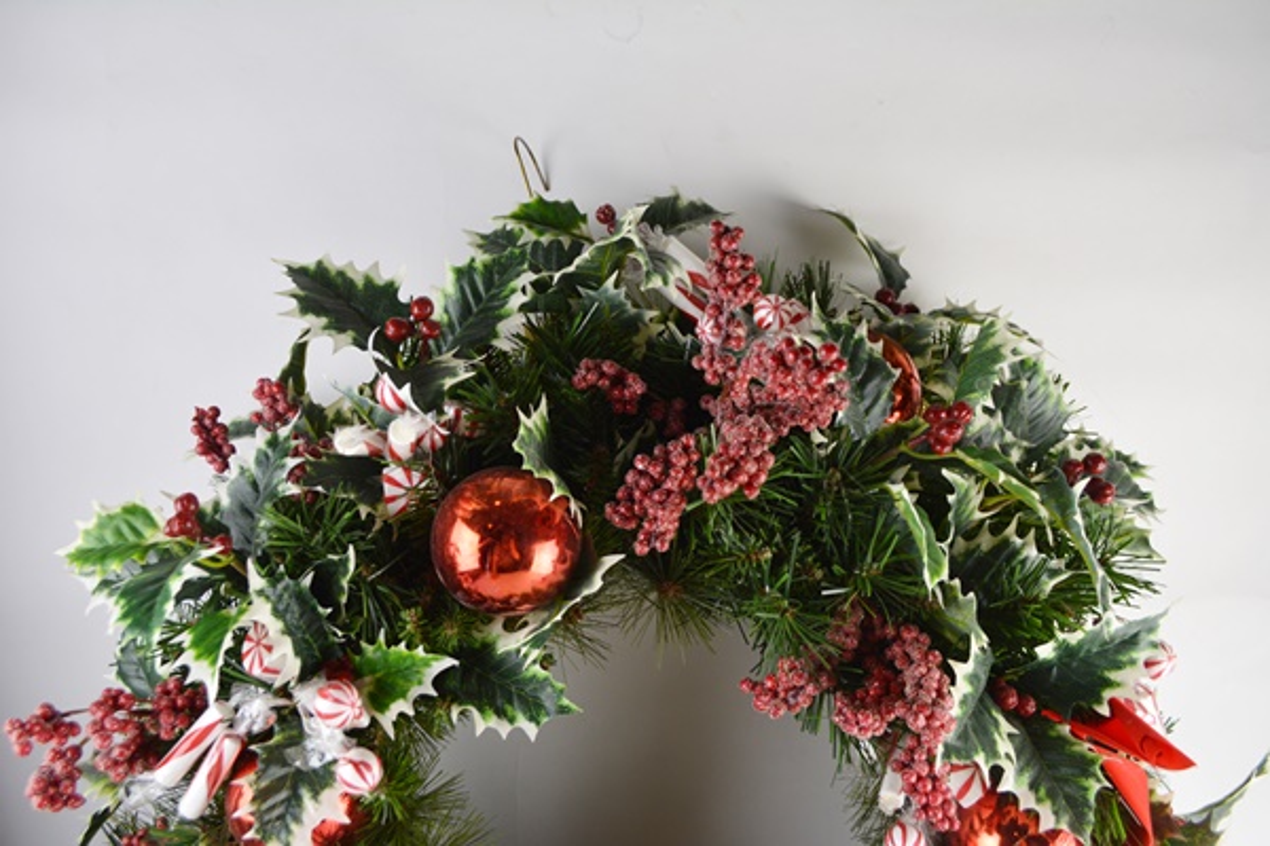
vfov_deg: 43.6
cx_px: 635
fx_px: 1058
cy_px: 423
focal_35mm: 30
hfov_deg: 61.9
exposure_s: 1/125
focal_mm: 20
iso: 400
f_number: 5.6
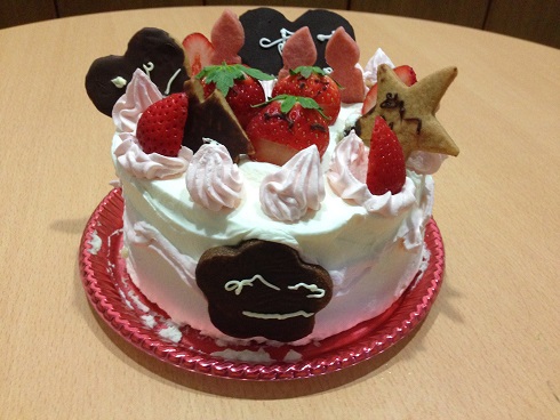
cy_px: 210
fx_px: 534
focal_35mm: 33
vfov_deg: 43.0
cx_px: 280
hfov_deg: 55.3
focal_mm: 4.12
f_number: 2.4
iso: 320
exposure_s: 1/20
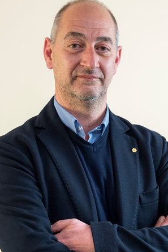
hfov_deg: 14.7
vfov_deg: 21.7
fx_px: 650
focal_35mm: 93
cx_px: 85
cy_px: 196
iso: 200
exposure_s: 1/50
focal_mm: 46
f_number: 4.5
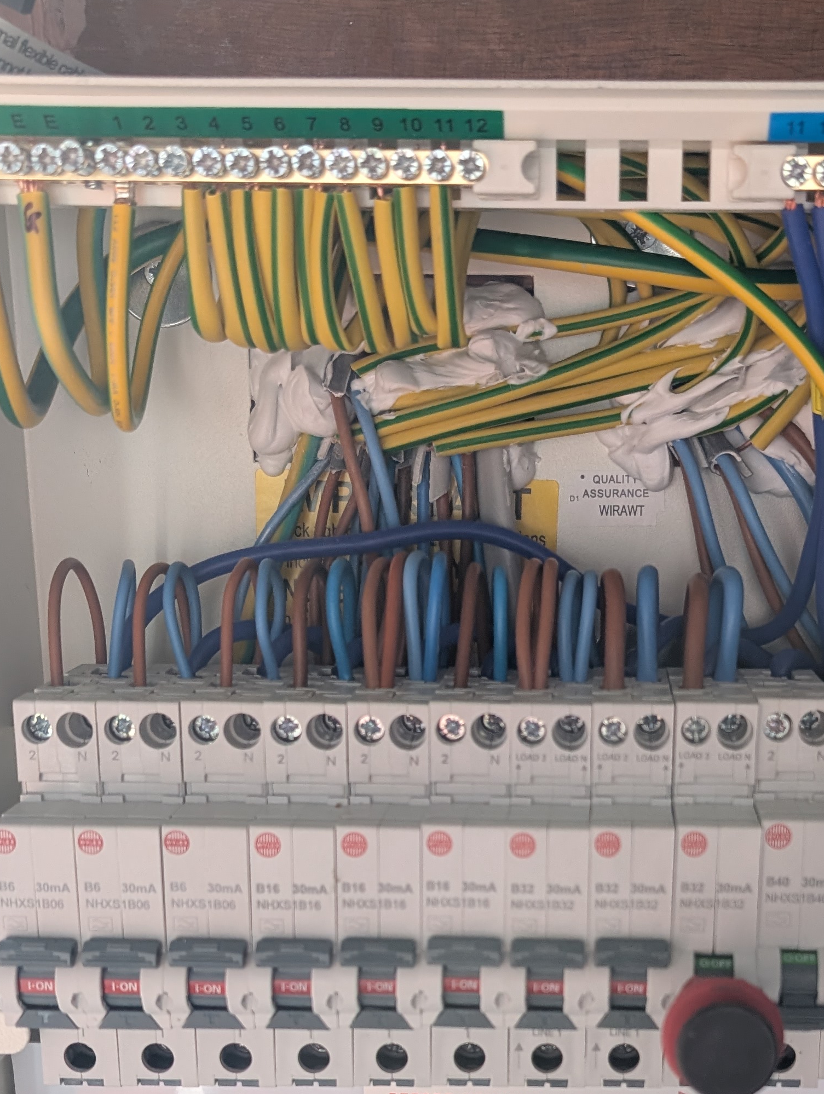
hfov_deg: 29.4
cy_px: 885
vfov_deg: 37.4
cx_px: 580
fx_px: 1551
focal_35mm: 49
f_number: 1.68
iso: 192
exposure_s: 1/112
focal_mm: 6.9
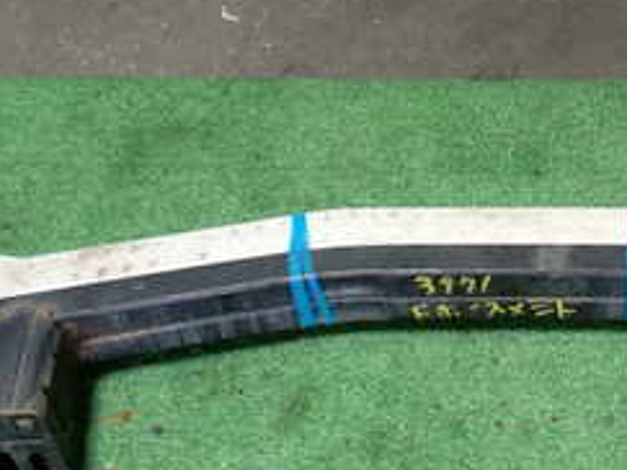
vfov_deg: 19.8
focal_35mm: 74
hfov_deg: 25.8
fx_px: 1340
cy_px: 336
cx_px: 521
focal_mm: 5.4
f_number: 2.3
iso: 200
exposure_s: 1/40
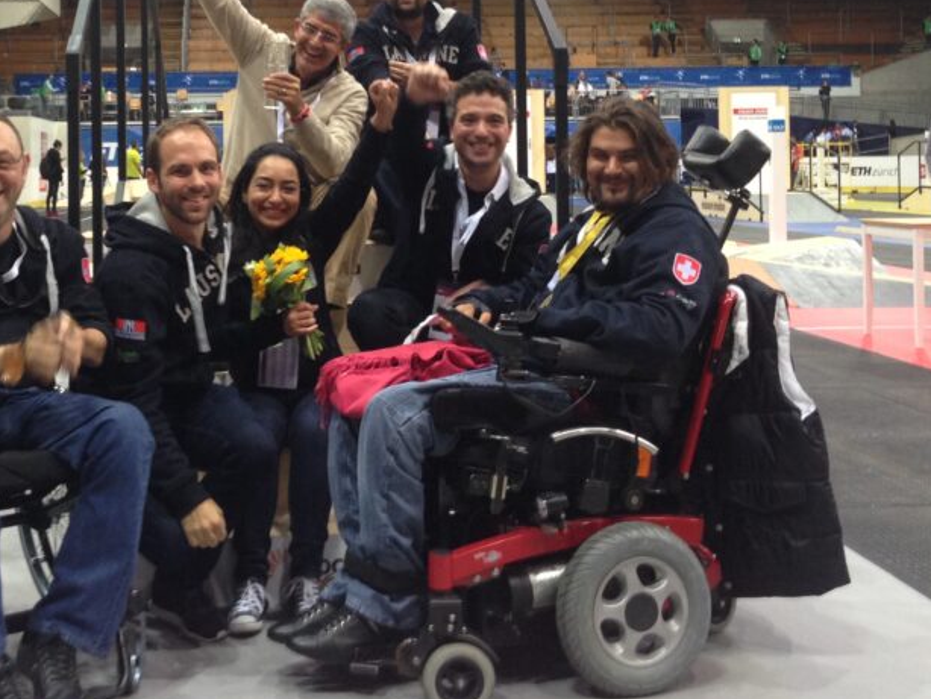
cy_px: 138
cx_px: 337
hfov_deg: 34.7
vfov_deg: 26.1
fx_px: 1480
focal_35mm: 55
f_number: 2.4
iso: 100
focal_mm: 4.12
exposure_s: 1/20
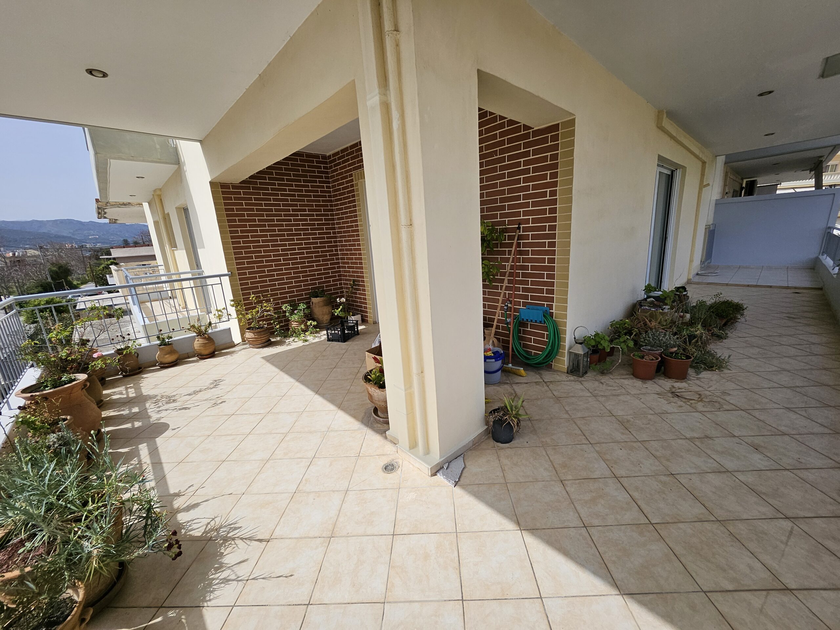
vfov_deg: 89.9
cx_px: 420
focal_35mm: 13
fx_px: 315
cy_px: 315
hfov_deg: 106.2
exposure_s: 1/1659
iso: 32
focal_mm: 1.74
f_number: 2.2
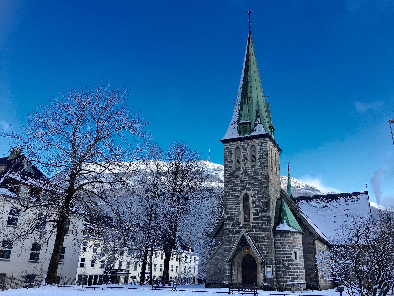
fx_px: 330
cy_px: 148
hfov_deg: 61.7
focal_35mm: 29
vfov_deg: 48.2
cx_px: 197
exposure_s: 1/605
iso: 25
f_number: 2.2
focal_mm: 4.15
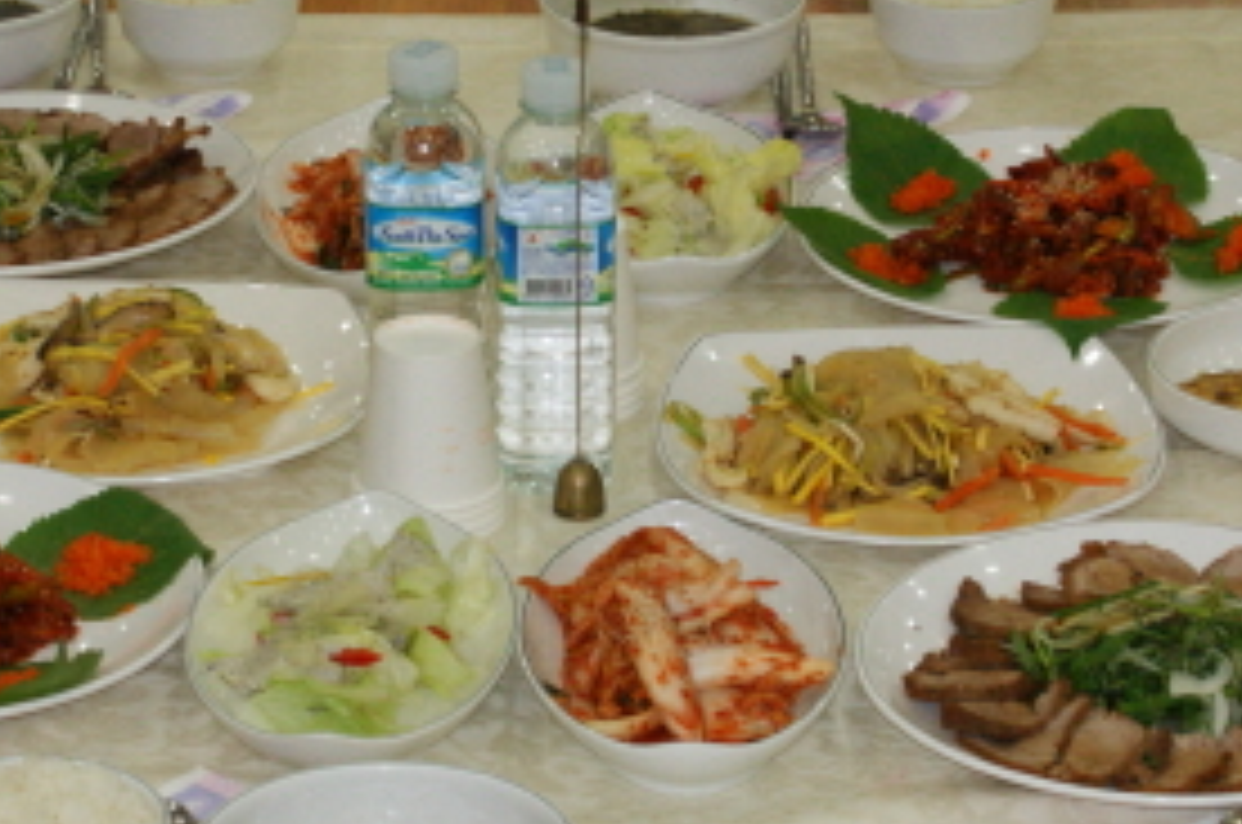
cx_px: 567
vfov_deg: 9.8
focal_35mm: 139
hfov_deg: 14.8
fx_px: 4787
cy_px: 453
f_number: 5.6
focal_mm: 40
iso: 400
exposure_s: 1/60
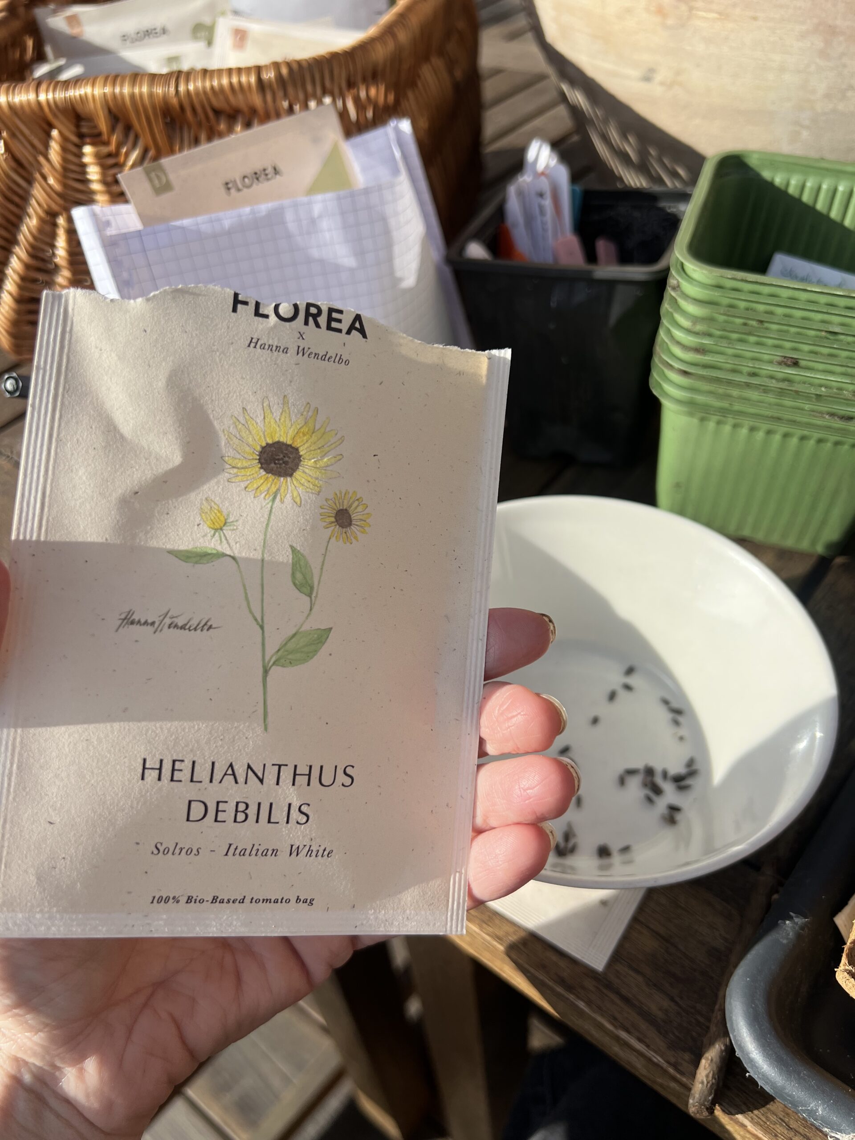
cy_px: 570
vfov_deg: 67.3
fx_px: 856
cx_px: 428
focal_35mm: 26
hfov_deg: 53.1
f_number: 1.5
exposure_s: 1/2841
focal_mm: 5.7
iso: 50
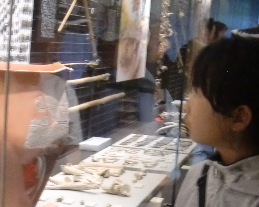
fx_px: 698
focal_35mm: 91
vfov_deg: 16.7
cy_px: 184
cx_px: 144
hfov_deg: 21.0
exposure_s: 1/10
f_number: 3.9
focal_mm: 6.66
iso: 400
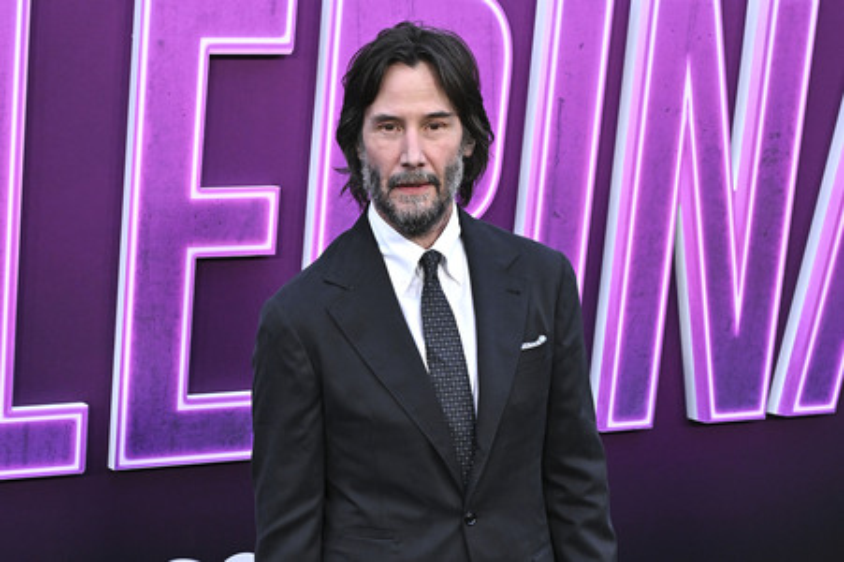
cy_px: 281
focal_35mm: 44
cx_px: 422
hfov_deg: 44.5
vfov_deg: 30.5
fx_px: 1031
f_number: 5.6
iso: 1600
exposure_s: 1/320
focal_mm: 44
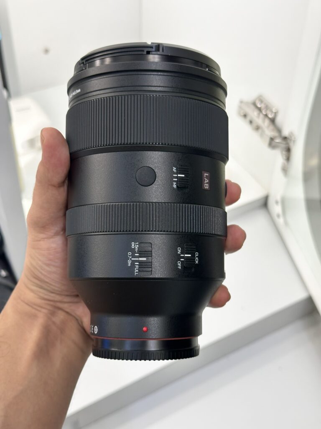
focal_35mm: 48
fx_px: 593
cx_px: 160
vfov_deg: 39.7
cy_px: 214
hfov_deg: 30.3
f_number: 1.78
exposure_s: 1/50
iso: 80
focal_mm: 6.86
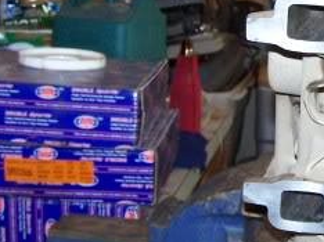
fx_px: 972
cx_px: 348
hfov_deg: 18.3
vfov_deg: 14.2
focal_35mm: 104
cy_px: 73
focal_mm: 6.3
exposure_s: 1/60
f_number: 2.8
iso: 140
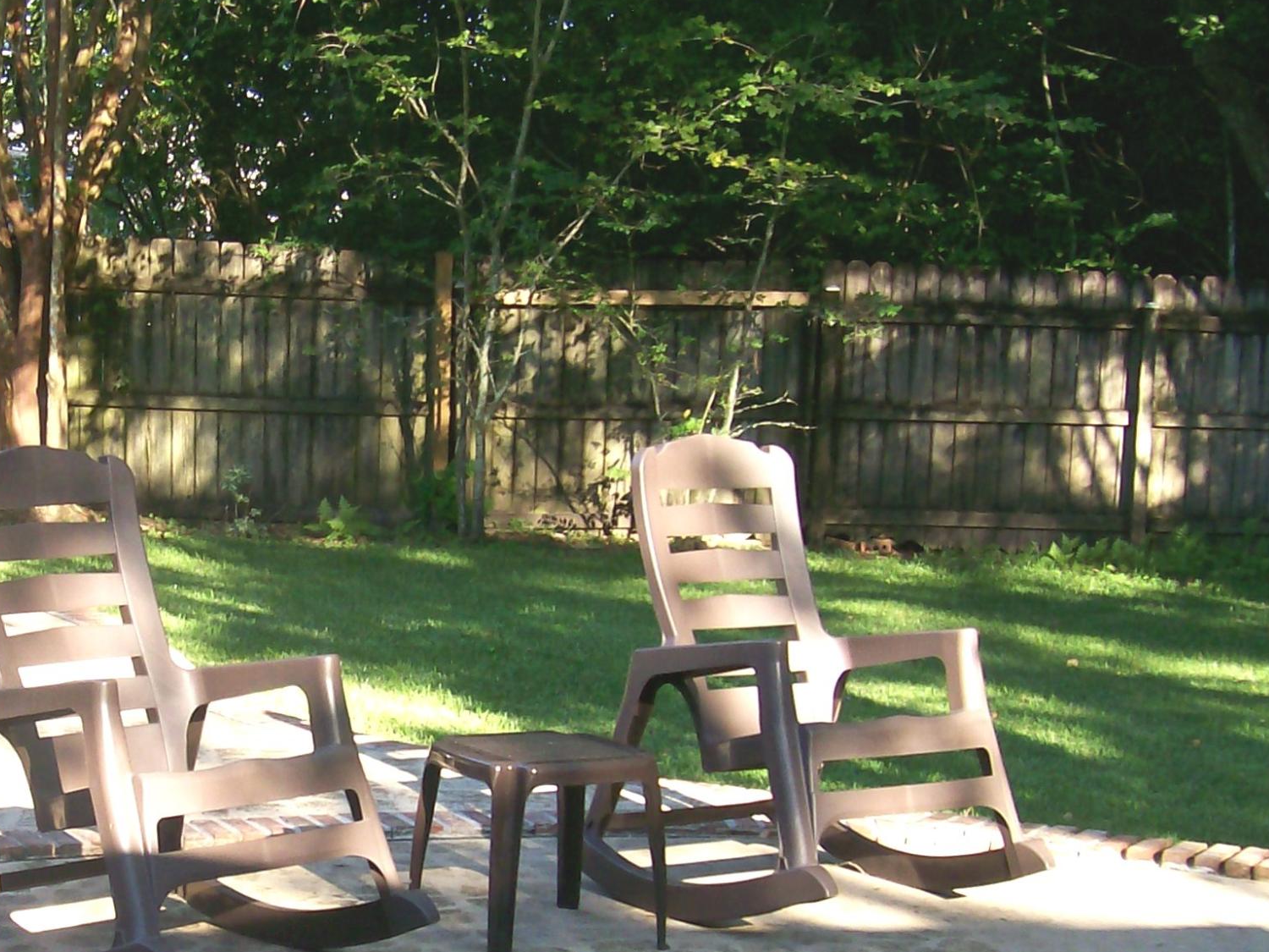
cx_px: 150
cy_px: 752
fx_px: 2639
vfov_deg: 20.2
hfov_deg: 26.2
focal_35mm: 72
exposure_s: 1/141
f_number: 2.7
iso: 80
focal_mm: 6
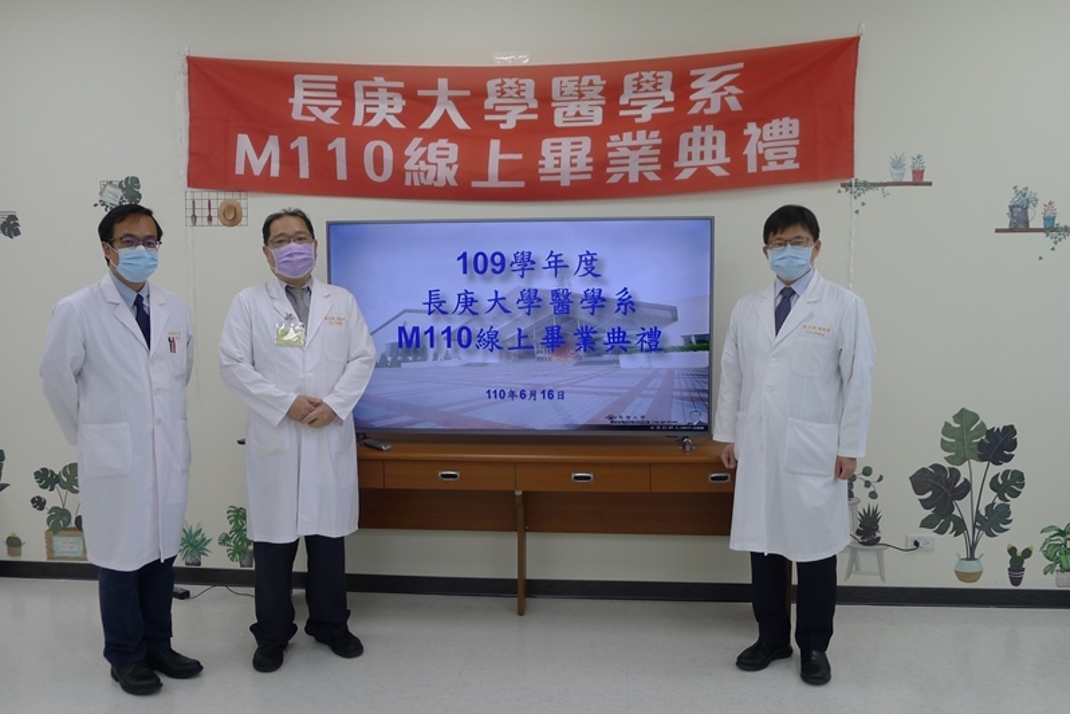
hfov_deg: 60.3
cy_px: 362
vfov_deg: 42.3
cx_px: 522
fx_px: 921
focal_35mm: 31
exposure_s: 1/60
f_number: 2.2
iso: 80
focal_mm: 6.4
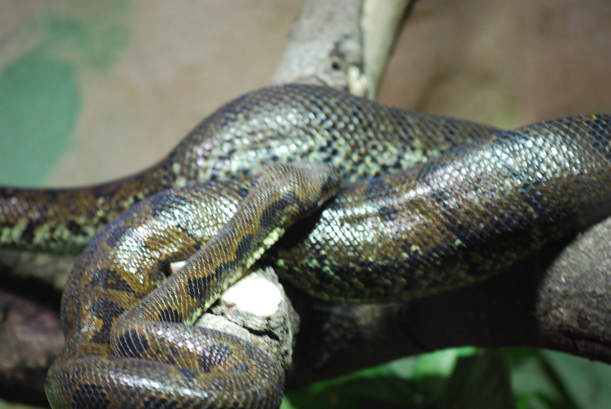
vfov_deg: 4.7
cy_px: 204
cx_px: 306
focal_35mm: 292
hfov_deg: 7.0
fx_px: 4970
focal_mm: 195
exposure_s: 1/50
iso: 400
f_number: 5
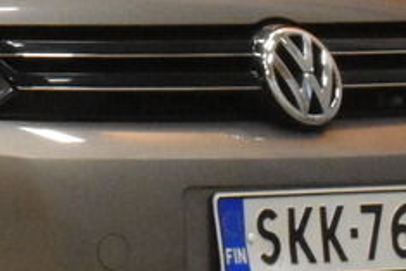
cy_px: -287
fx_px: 5586
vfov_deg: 2.8
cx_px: -511
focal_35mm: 495
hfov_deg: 4.1
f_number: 25
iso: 3200
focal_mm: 48
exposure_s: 1/30
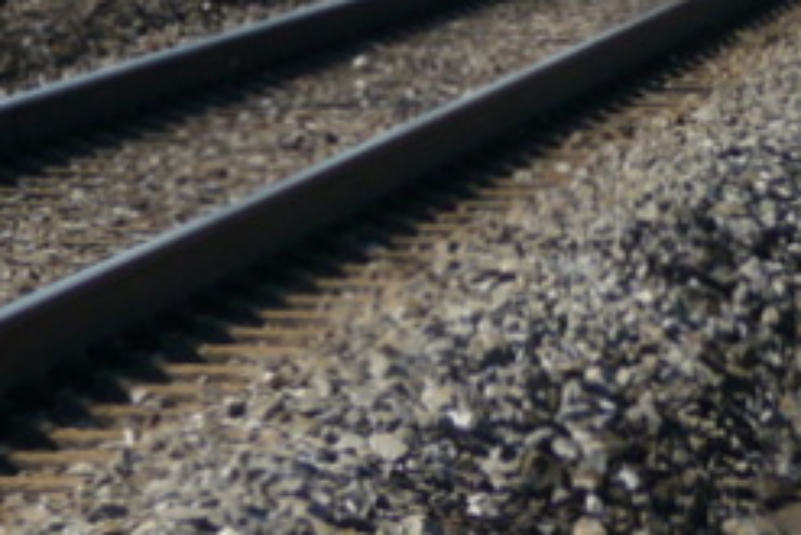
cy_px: -473
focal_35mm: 472
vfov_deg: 2.9
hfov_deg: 4.4
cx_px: 272
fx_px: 10508
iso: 100
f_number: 4.7
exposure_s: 1/500
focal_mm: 19.1
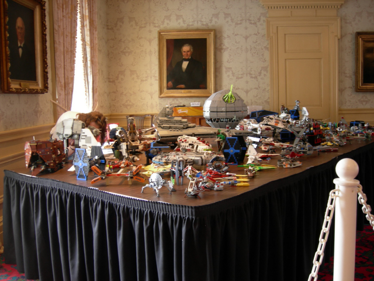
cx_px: 187
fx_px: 389
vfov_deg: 39.7
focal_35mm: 36
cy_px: 140
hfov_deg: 51.4
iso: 64
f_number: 2.7
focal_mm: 7.5
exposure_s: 1/4.9
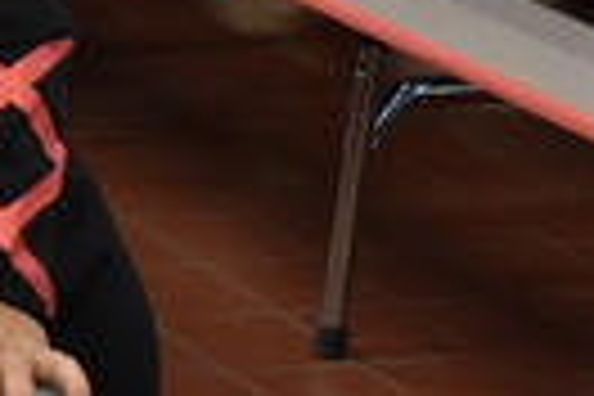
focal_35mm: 219
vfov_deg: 6.2
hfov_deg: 8.3
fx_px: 3613
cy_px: -54
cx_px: -1008
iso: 500
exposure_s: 1/40
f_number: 7.1
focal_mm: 24
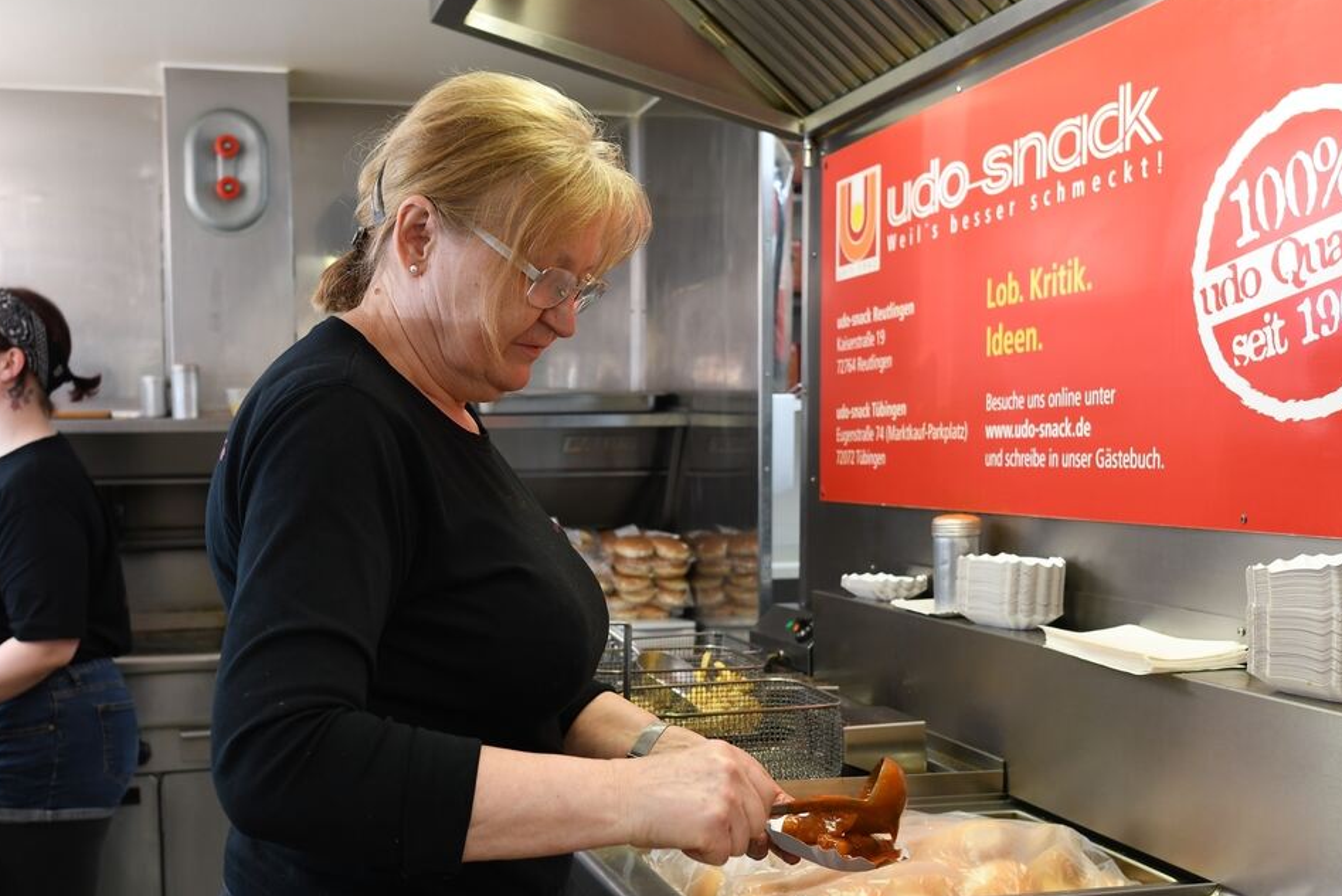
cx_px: 546
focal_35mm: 38
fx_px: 1417
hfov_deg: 50.4
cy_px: 523
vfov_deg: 35.0
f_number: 2.8
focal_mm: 20
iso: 400
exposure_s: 1/80
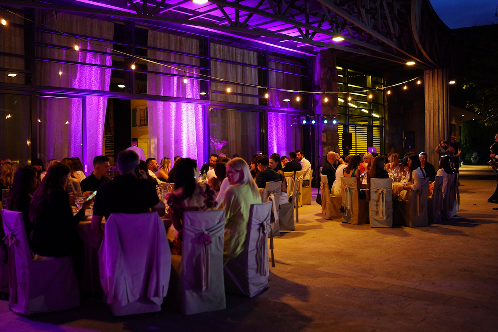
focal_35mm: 35
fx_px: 484
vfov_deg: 37.8
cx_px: 249
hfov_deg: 54.4
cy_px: 166
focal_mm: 35
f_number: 1.4
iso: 1600
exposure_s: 1/160
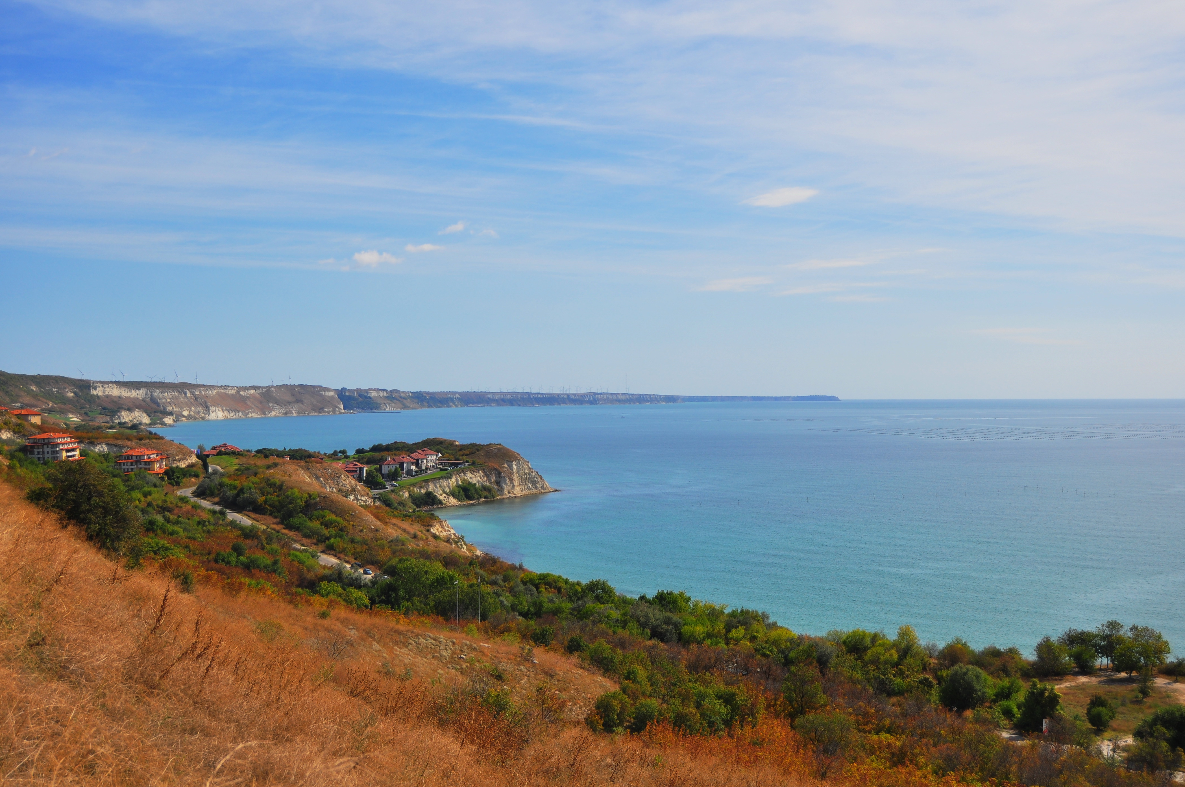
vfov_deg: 29.8
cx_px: 592
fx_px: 1479
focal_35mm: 45
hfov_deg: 43.7
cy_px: 394
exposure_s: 1/1250
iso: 200
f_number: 5.6
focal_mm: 30
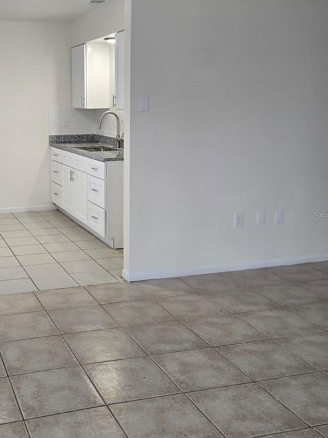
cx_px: 62
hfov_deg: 33.3
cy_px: 215
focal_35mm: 42
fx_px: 530
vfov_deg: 44.8
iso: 100
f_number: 1.8
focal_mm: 5.4
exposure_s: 1/120
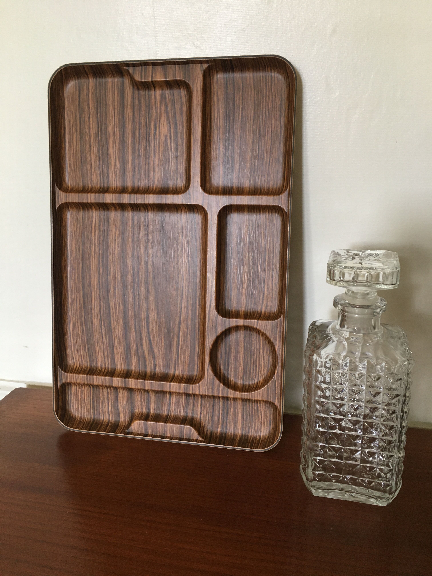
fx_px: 483
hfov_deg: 48.2
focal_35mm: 29
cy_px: 288
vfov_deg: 61.7
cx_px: 216
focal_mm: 4.15
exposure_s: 1/33
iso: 125
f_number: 2.2
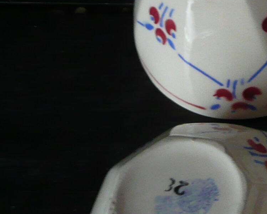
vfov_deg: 15.0
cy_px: 98
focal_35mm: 103
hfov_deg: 16.5
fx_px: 814
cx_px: 434
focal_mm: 4.6
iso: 200
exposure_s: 1/8
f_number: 3.3
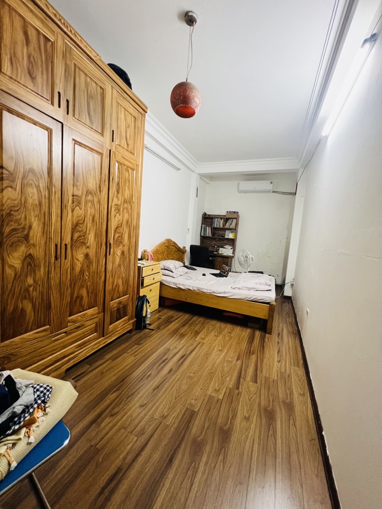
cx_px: 191
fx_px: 191
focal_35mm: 13
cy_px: 254
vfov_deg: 106.2
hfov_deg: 89.9
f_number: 1.8
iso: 500
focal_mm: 1.57
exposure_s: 1/50
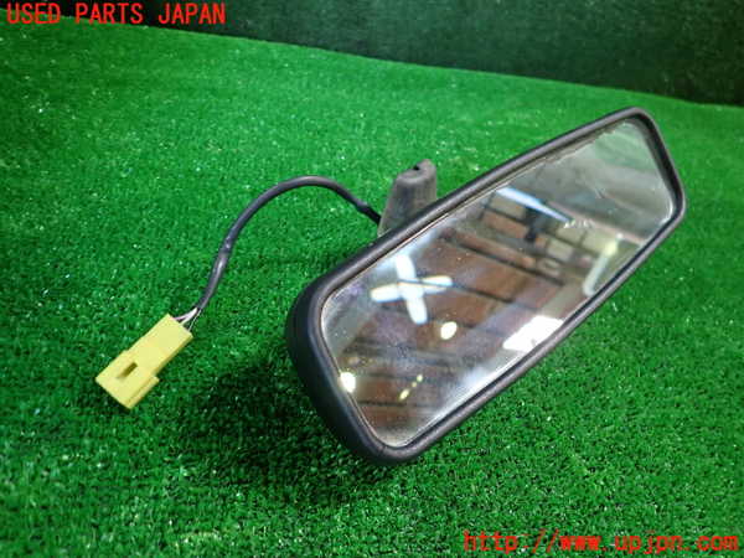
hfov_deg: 69.4
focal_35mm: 25
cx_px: 372
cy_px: 279
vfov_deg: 54.9
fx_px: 537
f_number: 2
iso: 250
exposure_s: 1/30
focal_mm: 4.5
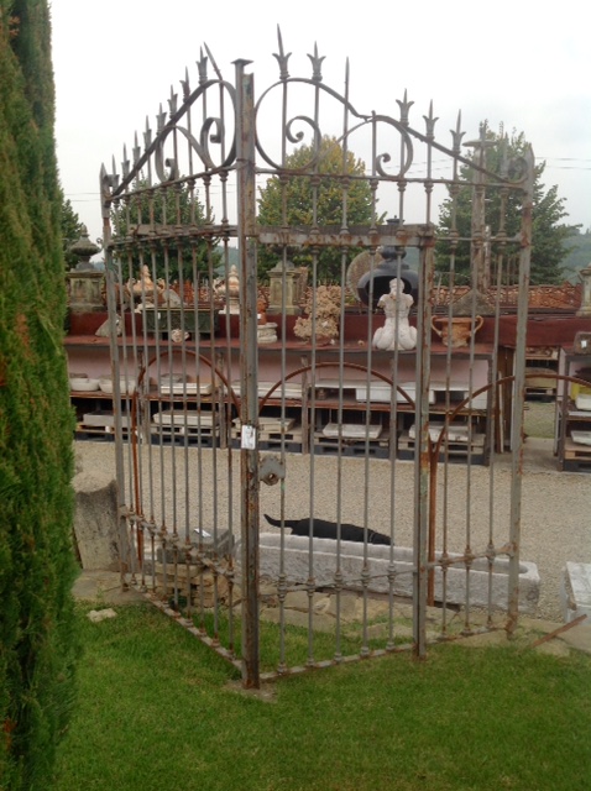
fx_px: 799
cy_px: 396
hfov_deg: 40.6
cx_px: 296
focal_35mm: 35
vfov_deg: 52.7
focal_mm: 4.28
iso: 50
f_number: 2.4
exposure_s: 1/146
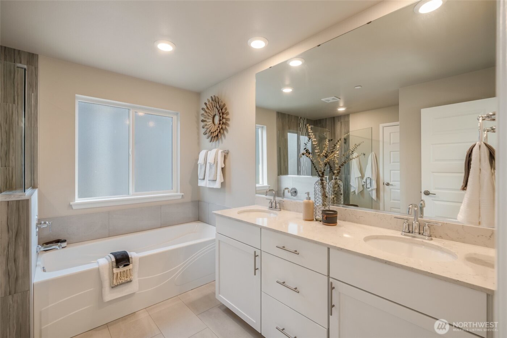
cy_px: 169
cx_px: 254
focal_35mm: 16
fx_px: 232
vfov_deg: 72.0
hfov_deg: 95.0
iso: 400
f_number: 9
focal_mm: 16.5
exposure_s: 1/20
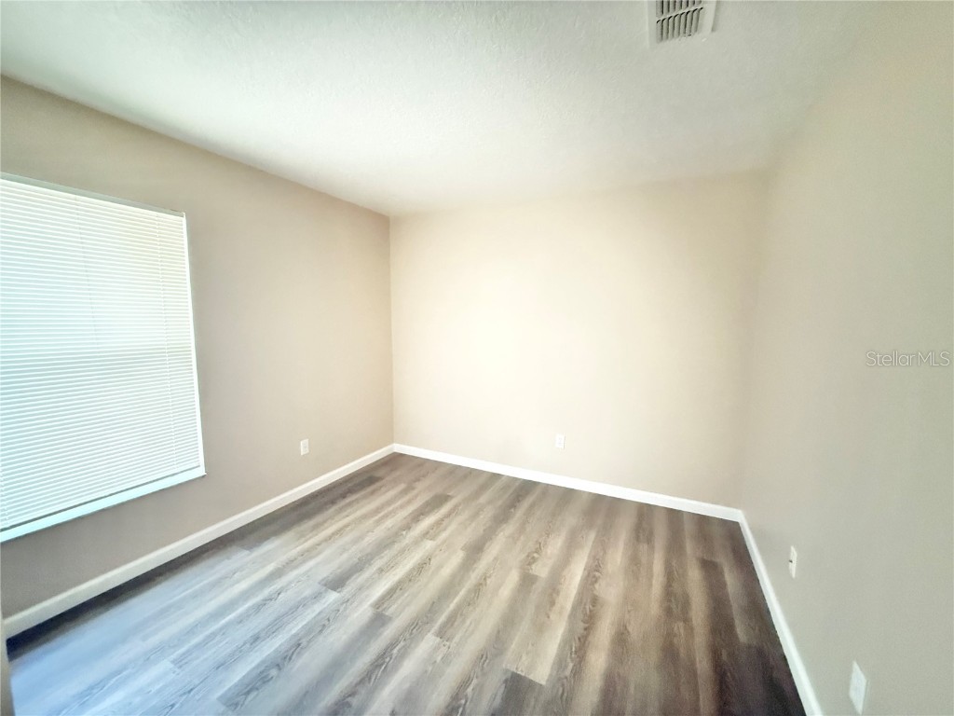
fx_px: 386
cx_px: 477
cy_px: 358
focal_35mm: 14
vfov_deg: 85.7
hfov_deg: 102.1
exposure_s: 1/15
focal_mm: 2.22
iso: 2500
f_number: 2.2
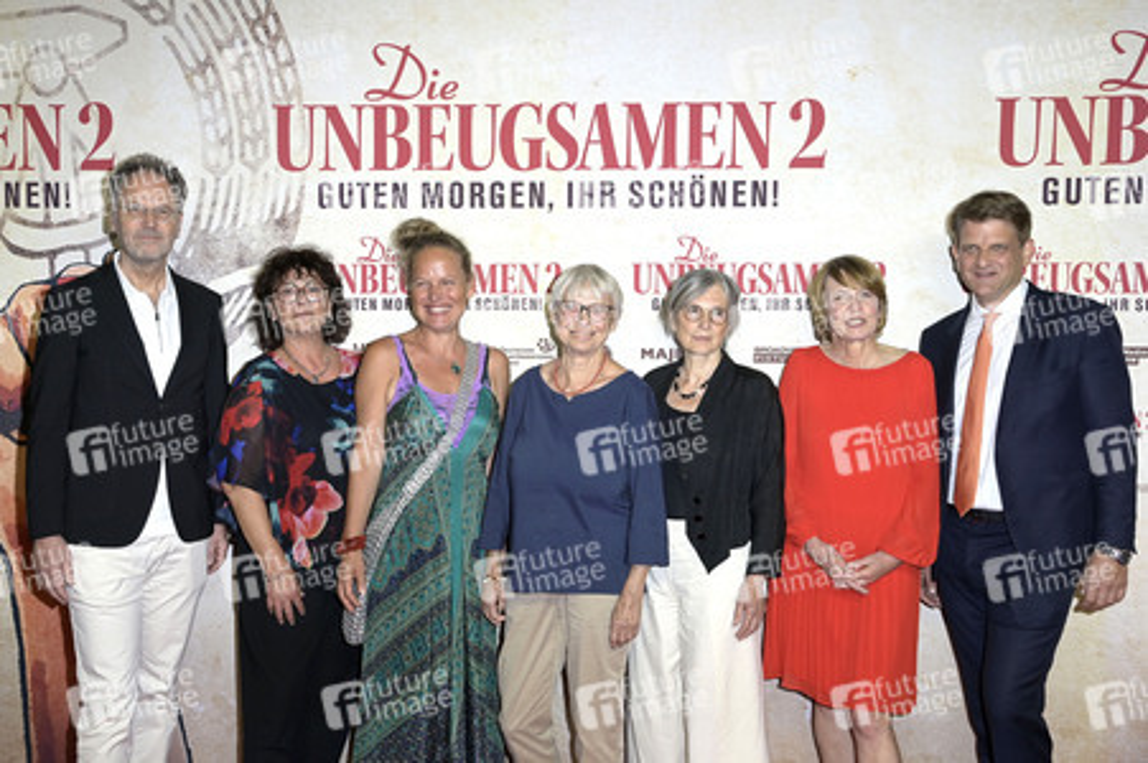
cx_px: 574
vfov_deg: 35.0
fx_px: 1211
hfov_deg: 50.7
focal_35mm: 38
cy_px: 382
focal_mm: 38
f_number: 5.6
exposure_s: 1/250
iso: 1000
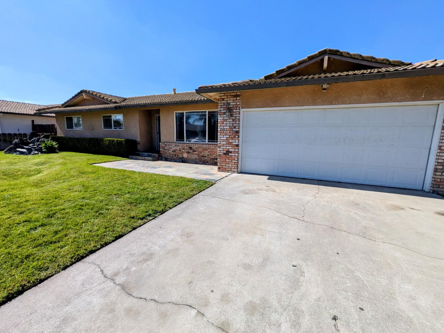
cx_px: 222
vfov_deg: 85.7
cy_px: 166
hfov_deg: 102.0
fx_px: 180
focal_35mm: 14
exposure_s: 1/1852
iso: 43
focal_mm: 1.83
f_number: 2.2
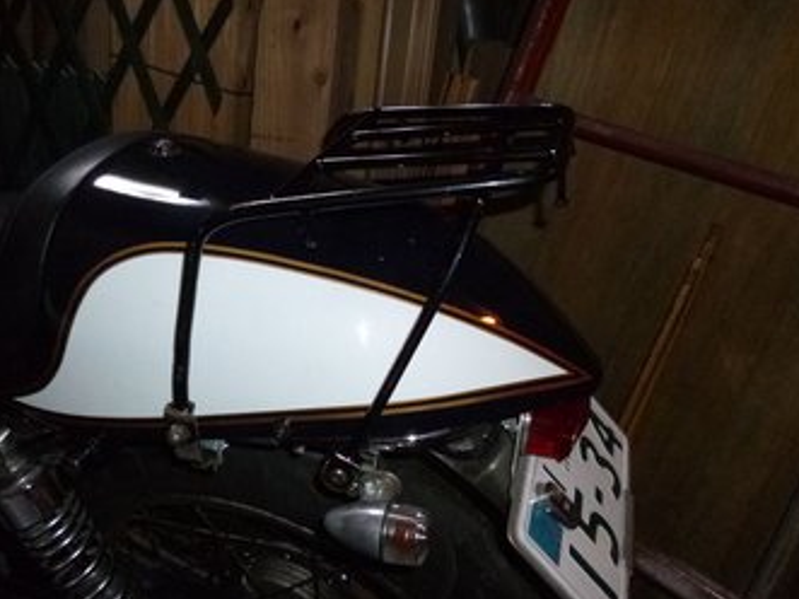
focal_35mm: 29
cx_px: 364
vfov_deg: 48.2
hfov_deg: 61.6
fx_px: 669
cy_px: 275
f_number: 2.5
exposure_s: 1/60
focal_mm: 4.3
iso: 400
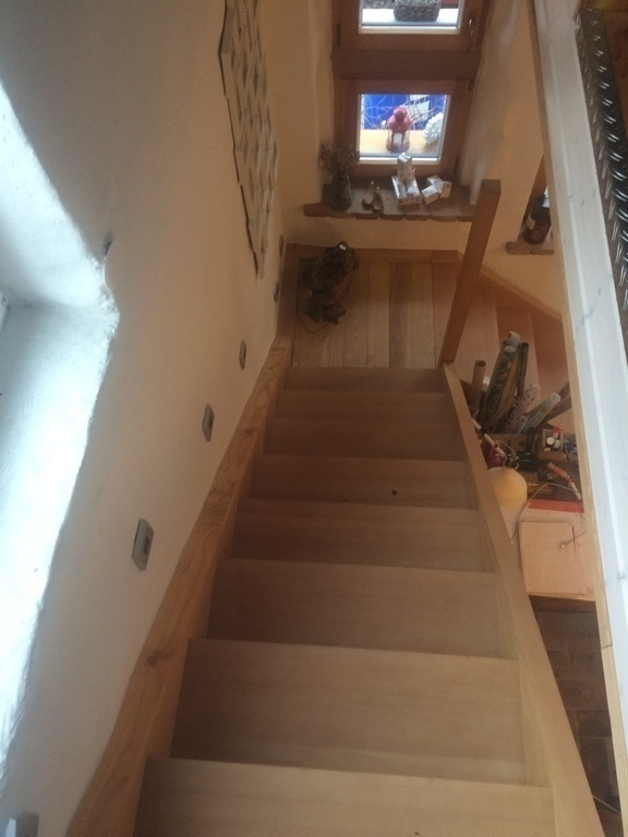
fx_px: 701
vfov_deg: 61.7
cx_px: 314
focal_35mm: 29
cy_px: 418
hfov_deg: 48.2
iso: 125
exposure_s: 1/33
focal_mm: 4.15
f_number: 2.2
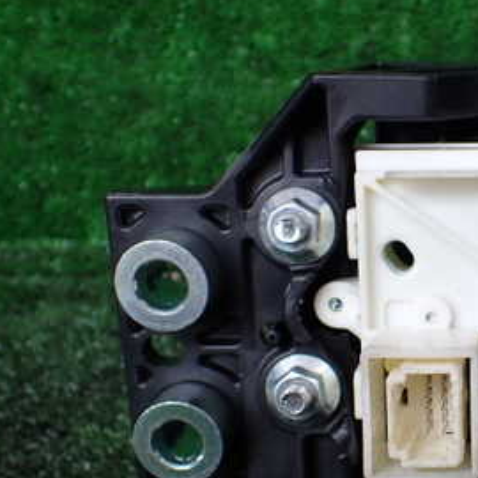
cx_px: 510
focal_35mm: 59
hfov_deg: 27.0
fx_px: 922
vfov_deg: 29.0
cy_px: 299
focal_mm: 5.4
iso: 200
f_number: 2.3
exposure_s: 1/125
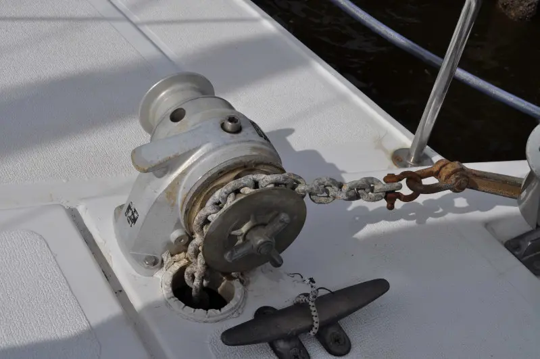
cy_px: 180
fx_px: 764
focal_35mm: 51
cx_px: 270
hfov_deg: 38.9
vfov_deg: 26.4
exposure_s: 1/640
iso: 200
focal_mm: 34
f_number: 13
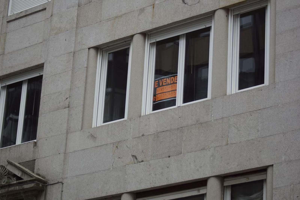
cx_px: 150
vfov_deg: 10.8
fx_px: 1063
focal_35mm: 128
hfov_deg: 16.1
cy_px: 100
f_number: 4.5
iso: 100
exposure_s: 1/80
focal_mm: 85
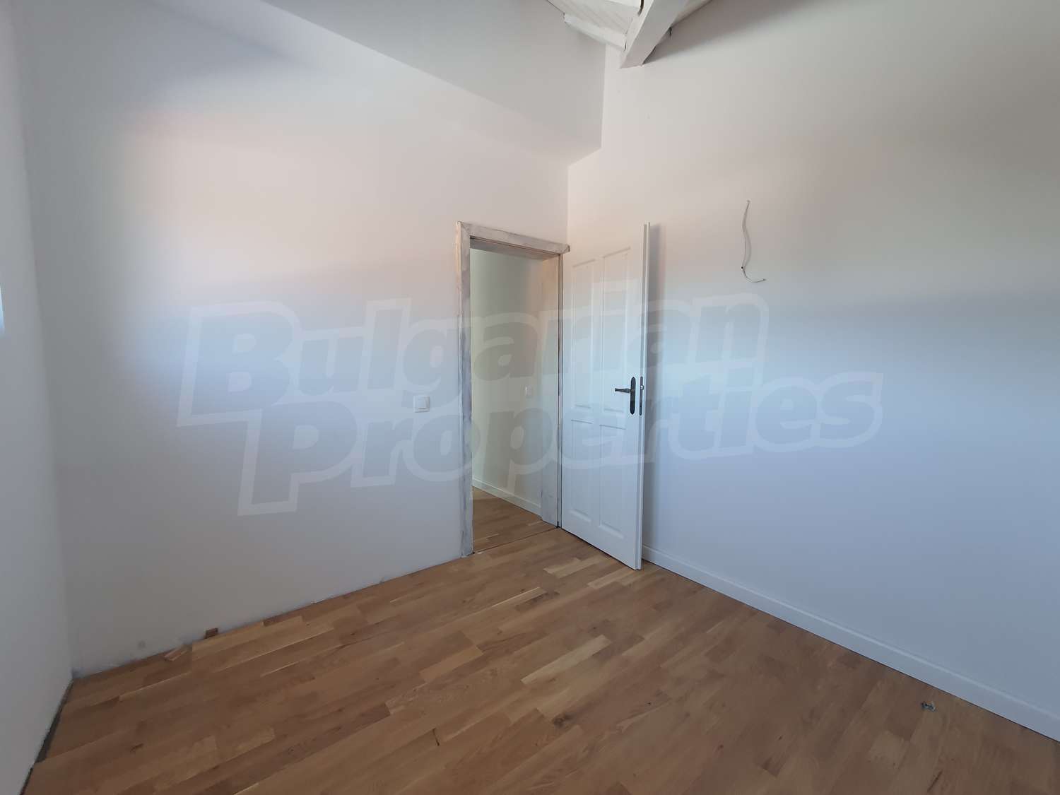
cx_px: 530
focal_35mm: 13
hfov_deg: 106.2
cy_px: 398
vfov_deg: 89.9
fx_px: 398
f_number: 2.2
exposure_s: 1/50
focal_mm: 1.8
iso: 100
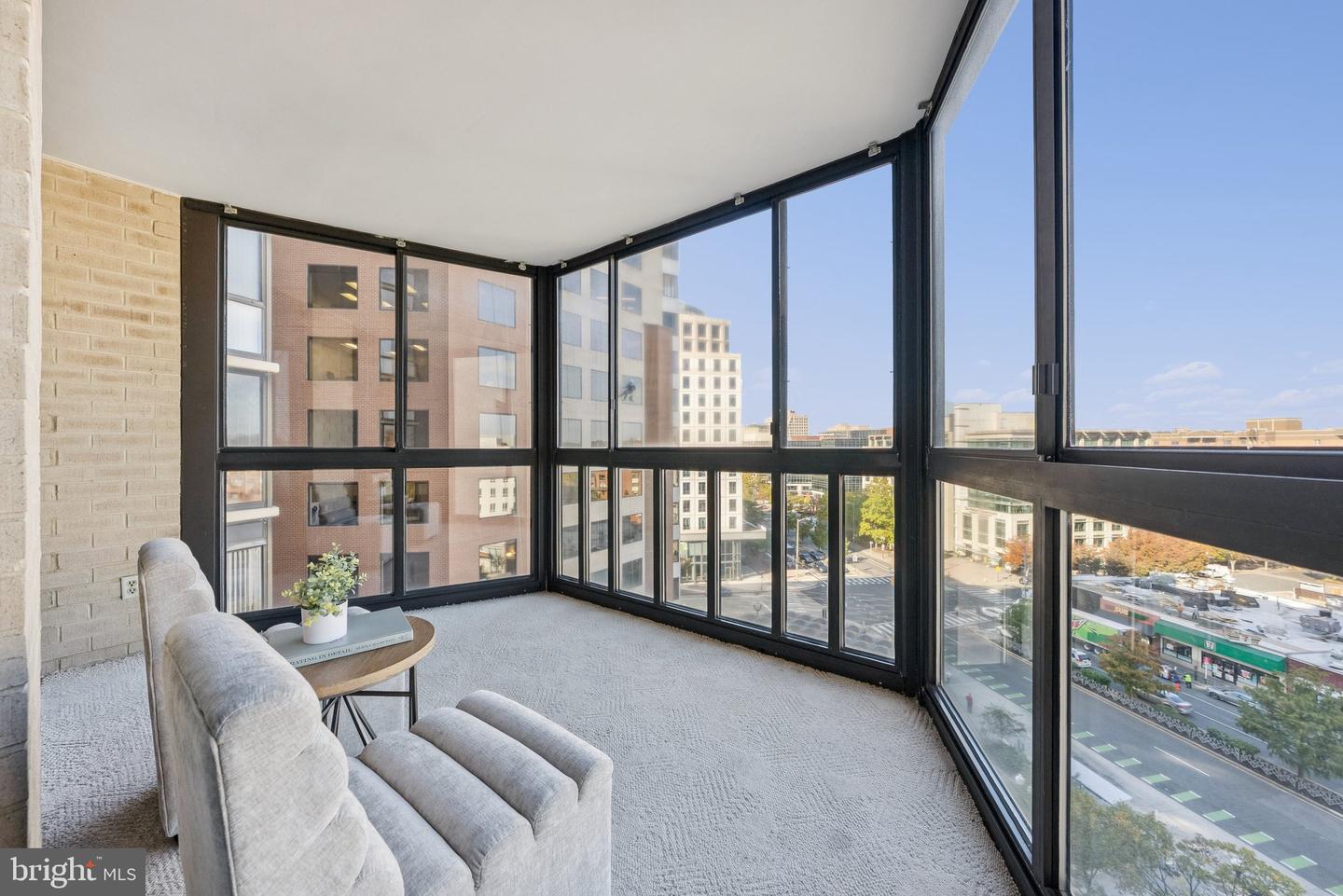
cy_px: 448
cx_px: 672
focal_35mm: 12
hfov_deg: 112.6
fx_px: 448
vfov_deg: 90.0
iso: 640
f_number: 7.1
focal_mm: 12
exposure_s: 1/400
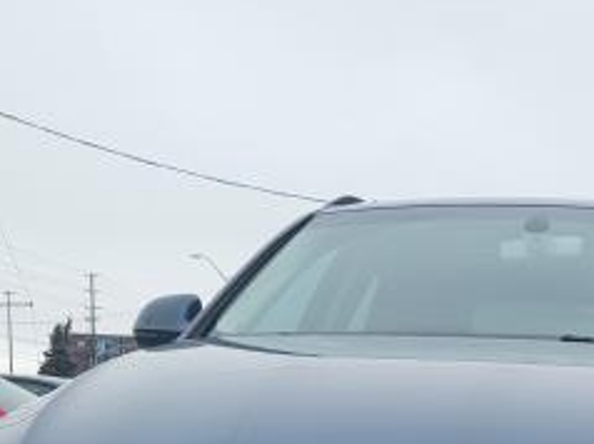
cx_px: 497
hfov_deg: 27.1
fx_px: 1200
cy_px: 589
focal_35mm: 70
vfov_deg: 19.3
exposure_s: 1/976
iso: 40
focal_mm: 5.4
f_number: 1.8
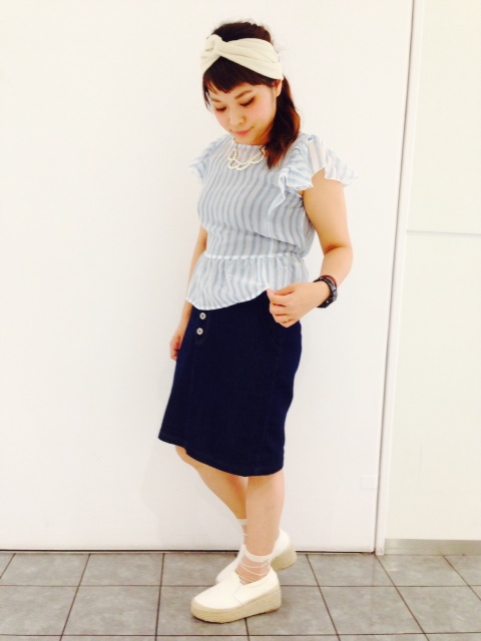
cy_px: 320
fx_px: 611
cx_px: 240
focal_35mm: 33
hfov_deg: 42.9
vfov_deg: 55.4
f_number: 2.4
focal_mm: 4.12
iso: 160
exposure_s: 1/20
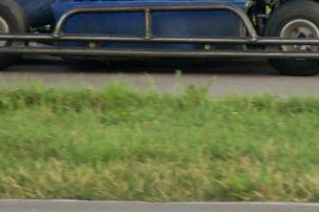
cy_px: -101
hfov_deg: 2.3
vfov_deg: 1.5
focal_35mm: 885
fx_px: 7831
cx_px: 186
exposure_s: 1/500
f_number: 5.6
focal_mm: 175
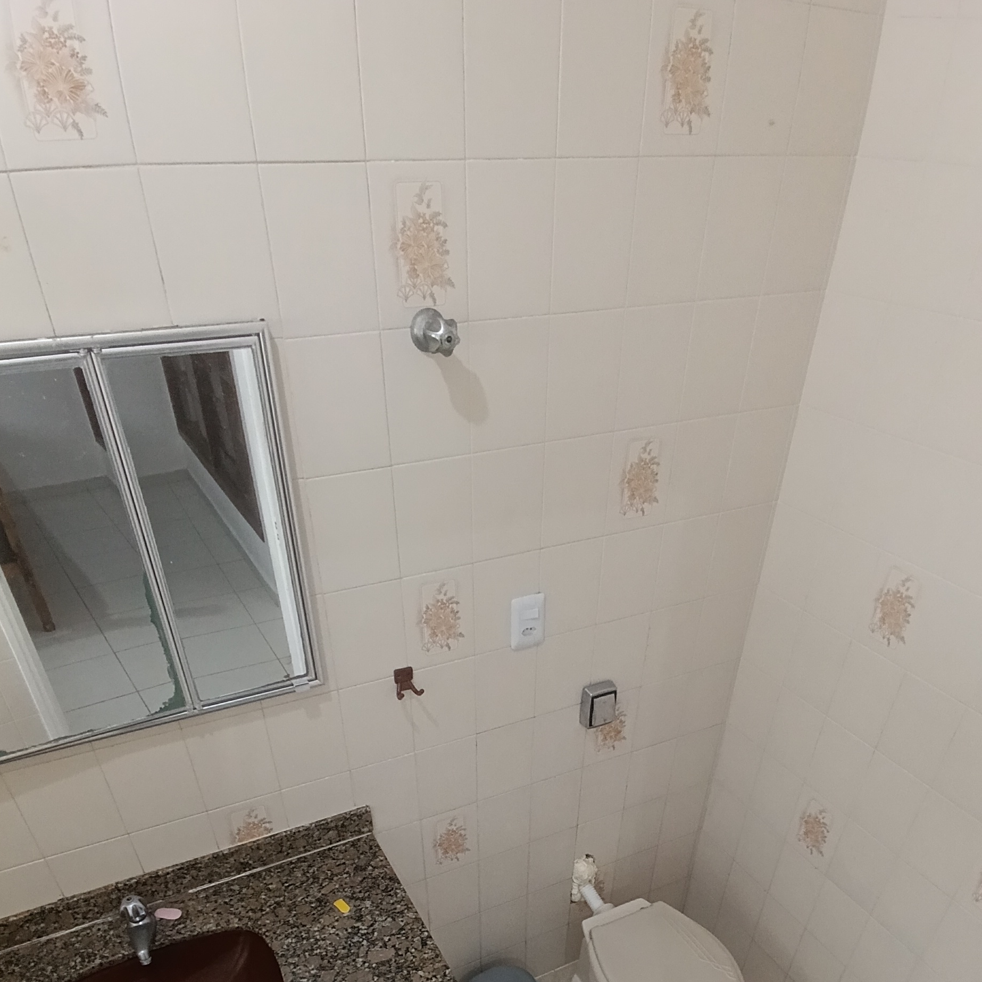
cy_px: 844
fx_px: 802
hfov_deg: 62.9
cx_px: 507
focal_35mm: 25
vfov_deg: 56.2
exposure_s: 1/30
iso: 400
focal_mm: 1.65
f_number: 2.2
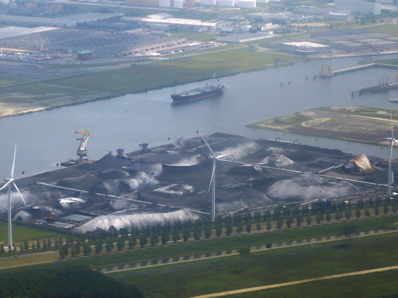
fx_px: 1656
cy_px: 149
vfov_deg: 10.3
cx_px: 199
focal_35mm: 144
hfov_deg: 13.7
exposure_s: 1/400
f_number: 5
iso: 100
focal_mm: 17.4
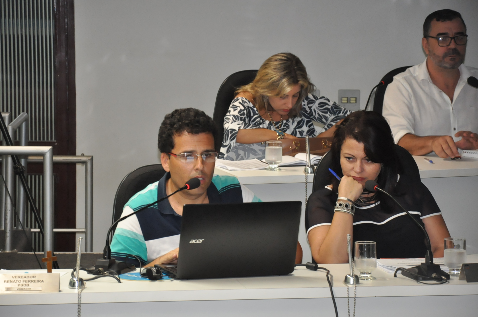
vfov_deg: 8.7
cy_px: 158
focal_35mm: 158
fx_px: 2089
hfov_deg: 13.1
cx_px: 239
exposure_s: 1/60
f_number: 5.6
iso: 2000
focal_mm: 105
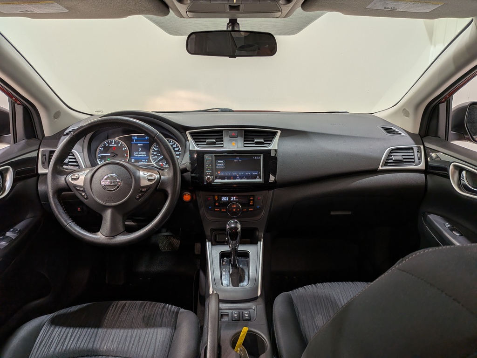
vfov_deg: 56.8
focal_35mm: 24
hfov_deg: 71.6
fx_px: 331
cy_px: 179
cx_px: 238
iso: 27
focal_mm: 4.53
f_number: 1.7
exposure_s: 1/150
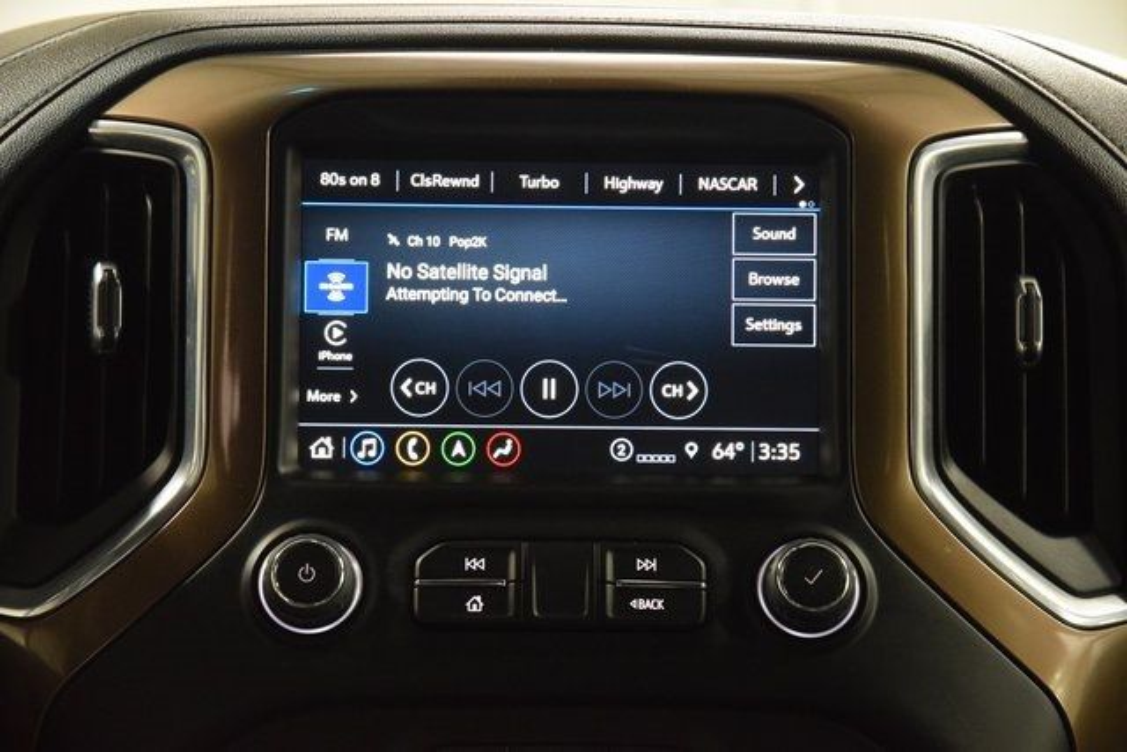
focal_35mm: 105
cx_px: 564
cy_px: 376
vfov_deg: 13.0
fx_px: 3288
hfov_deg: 19.5
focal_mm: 70
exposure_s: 1/30
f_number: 4.5
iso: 3200
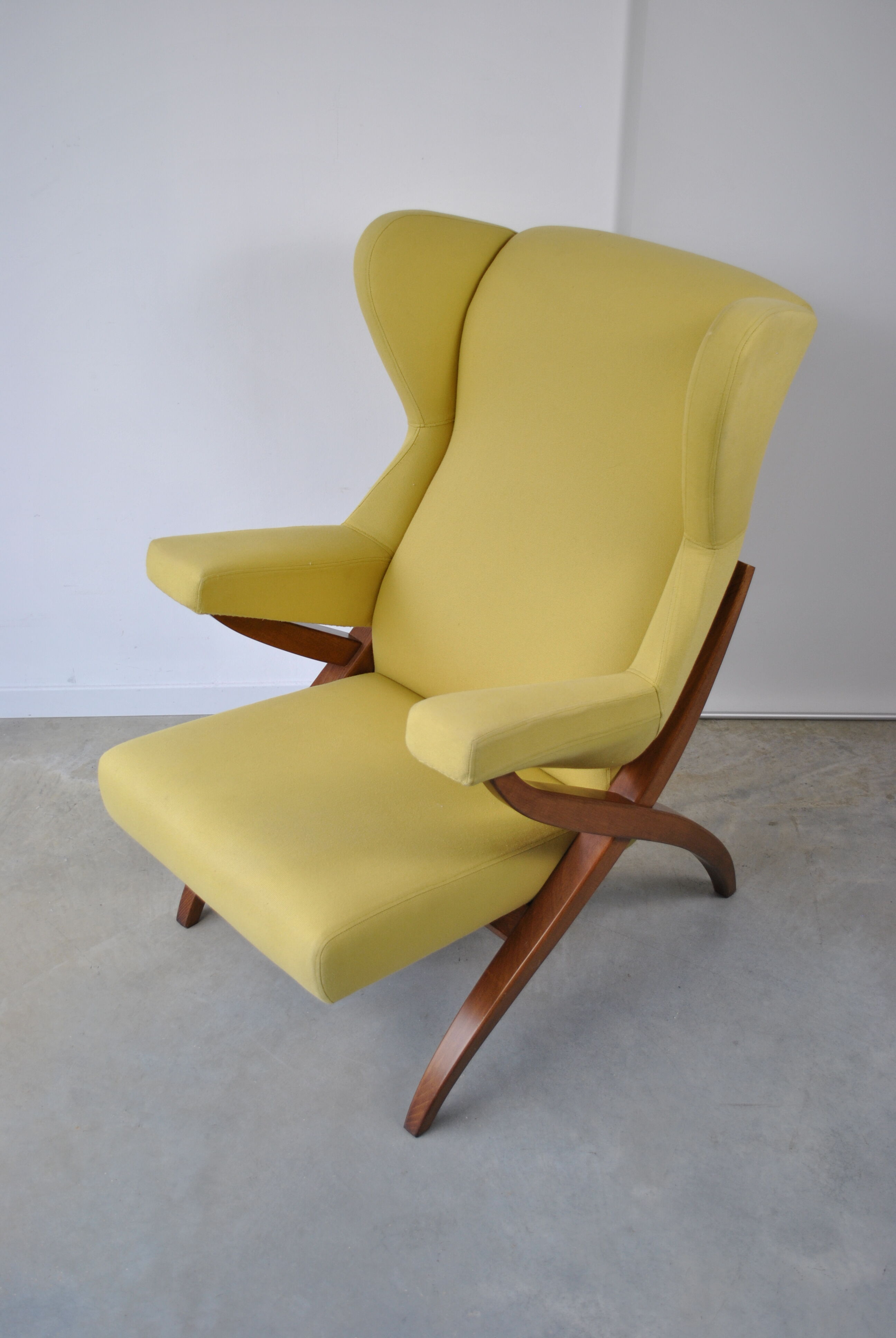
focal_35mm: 36
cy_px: 669
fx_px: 1340
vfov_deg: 53.1
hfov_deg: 37.0
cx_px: 448
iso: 200
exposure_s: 1/40
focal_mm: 24
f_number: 4
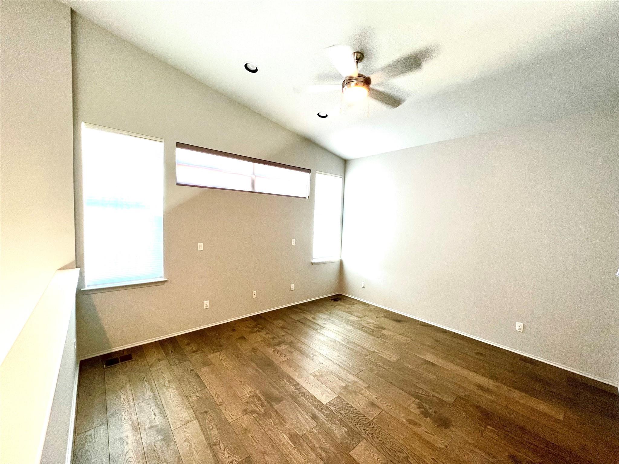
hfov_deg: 106.2
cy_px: 232
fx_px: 232
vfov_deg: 89.9
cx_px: 310
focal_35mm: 13
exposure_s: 1/60
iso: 160
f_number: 1.8
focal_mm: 1.57
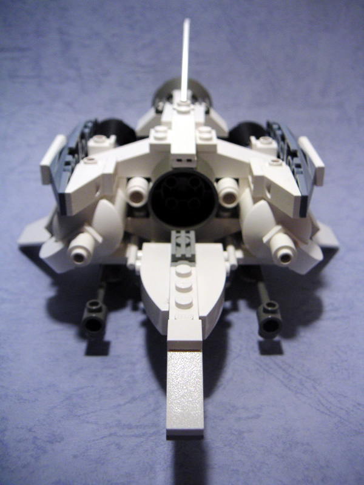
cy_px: 242
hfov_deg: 37.7
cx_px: 182
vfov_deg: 49.0
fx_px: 533
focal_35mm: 38
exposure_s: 1/45
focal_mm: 6
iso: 80
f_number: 2.8
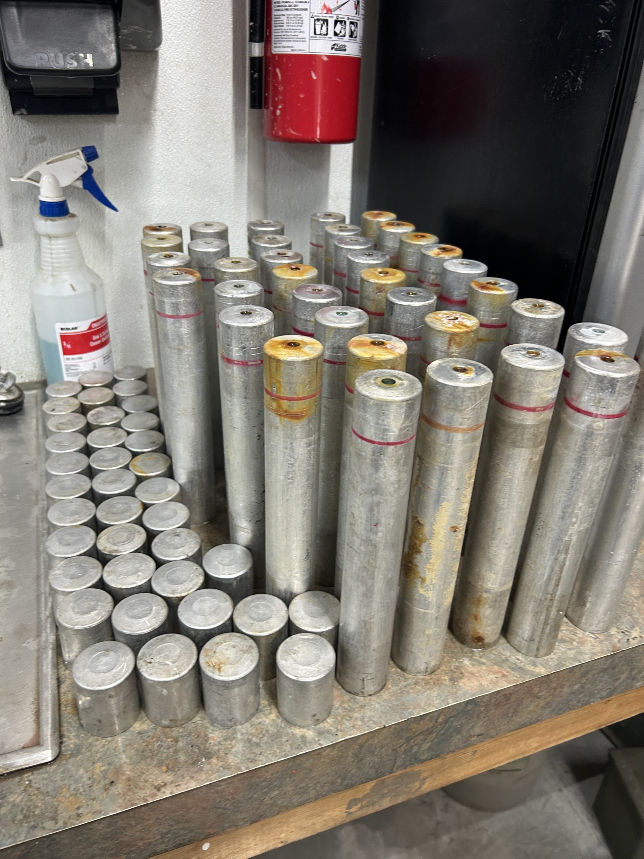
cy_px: 430
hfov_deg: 53.1
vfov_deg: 67.3
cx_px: 322
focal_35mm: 26
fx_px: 645
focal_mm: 5.7
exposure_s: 1/60
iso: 160
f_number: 1.5
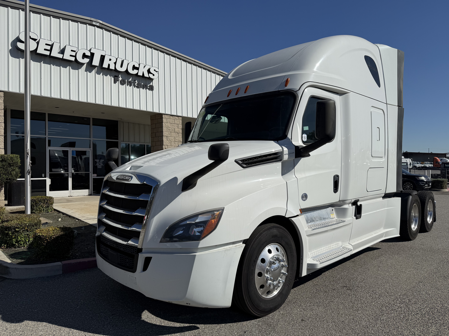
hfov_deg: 71.6
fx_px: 311
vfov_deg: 56.8
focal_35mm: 24
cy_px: 168
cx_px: 224
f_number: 1.78
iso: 80
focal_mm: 6.76
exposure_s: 1/11905
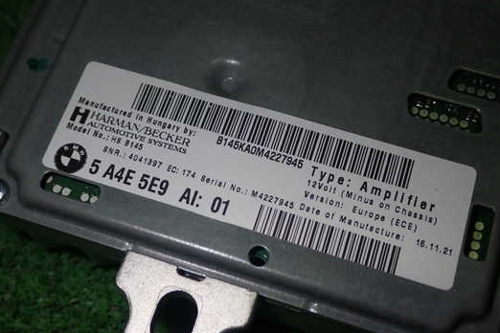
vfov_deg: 27.5
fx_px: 681
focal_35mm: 49
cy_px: 179
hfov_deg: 40.3
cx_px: 218
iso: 200
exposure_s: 1/40
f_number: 8
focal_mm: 7.31
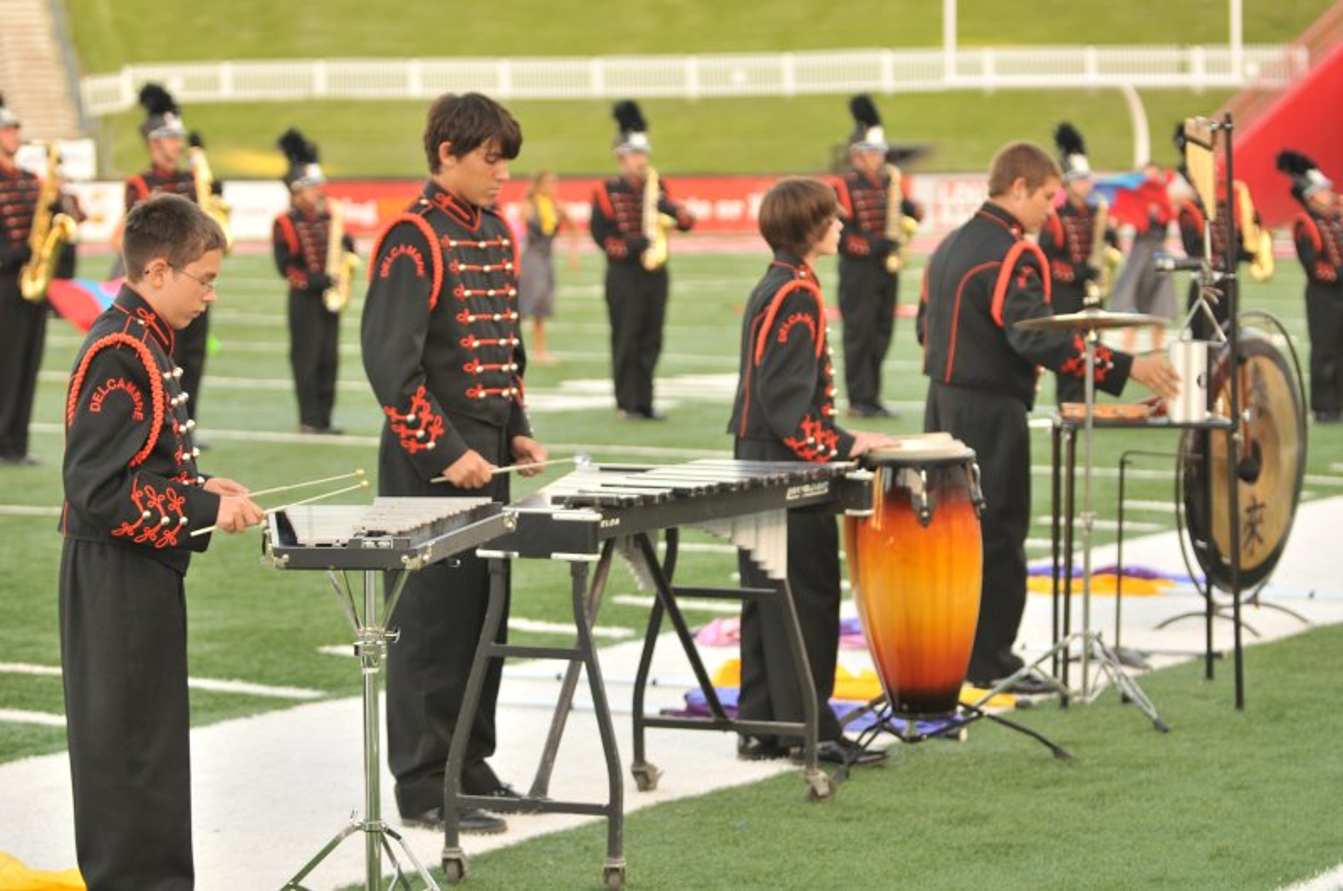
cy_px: 446
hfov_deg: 19.5
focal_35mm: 105
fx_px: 3912
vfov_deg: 13.0
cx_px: 672
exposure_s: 1/250
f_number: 2.8
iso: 200
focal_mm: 70
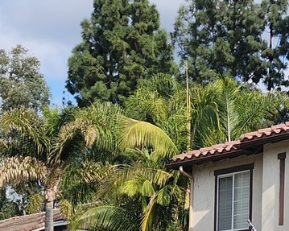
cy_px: 304
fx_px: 547
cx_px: 284
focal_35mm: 64
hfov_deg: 27.9
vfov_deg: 21.5
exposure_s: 1/1157
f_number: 1.8
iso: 20
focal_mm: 5.4
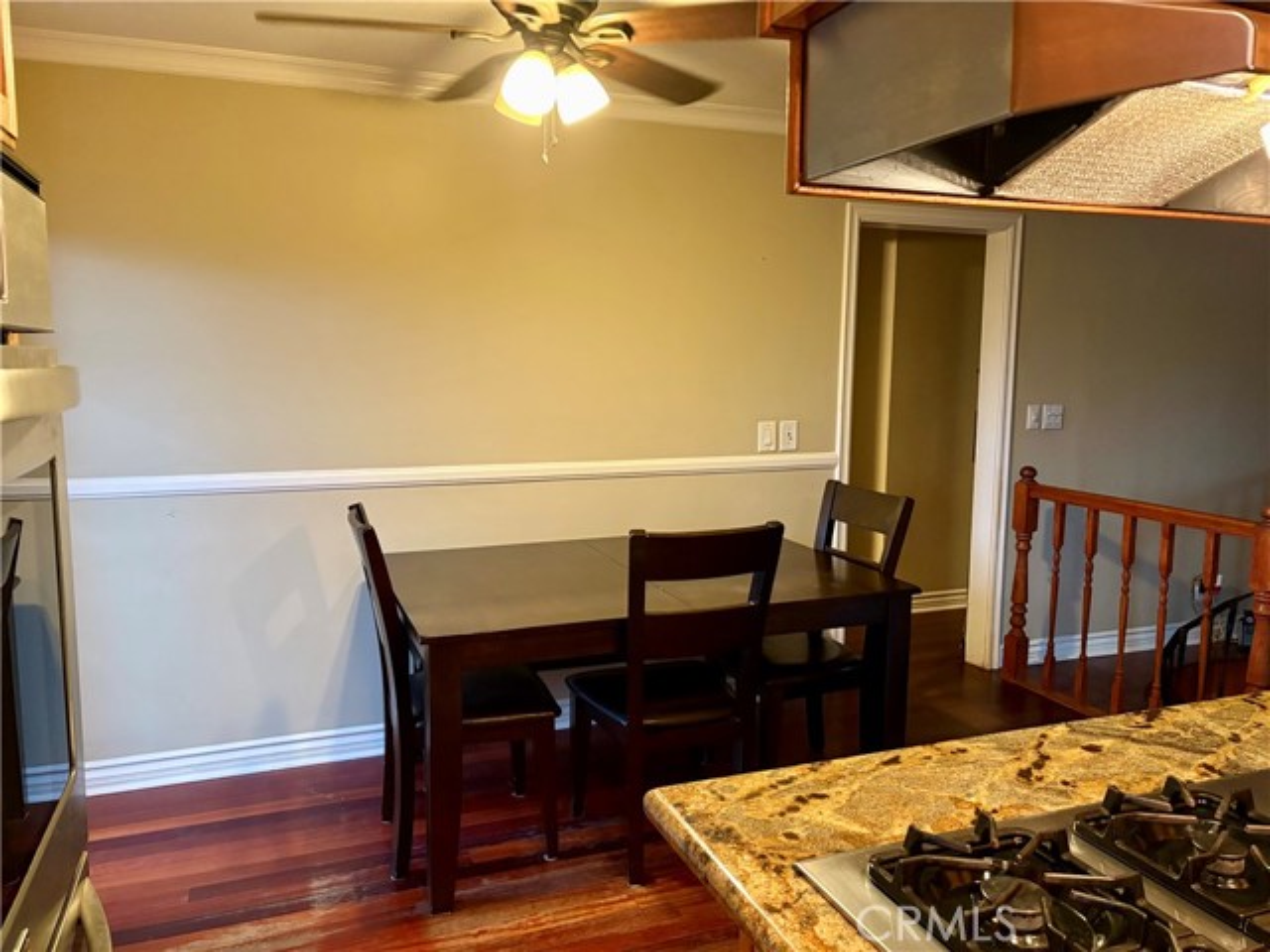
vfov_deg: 53.1
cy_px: 476
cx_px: 635
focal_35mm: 26
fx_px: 954
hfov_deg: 67.3
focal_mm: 5.96
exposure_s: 1/60
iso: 500
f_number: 1.6
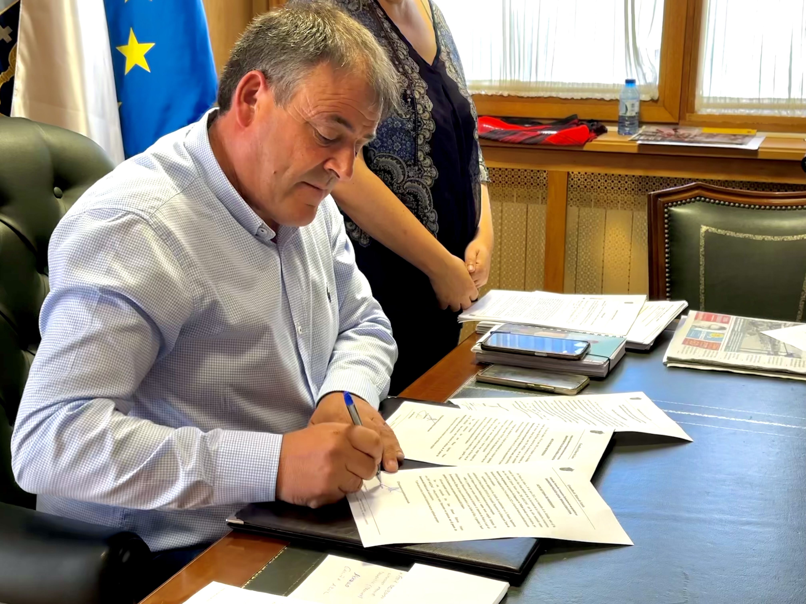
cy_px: 302
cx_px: 403
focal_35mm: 48
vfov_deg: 30.3
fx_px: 1118
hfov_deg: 39.7
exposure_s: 1/50
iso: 64
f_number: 1.78
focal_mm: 6.86
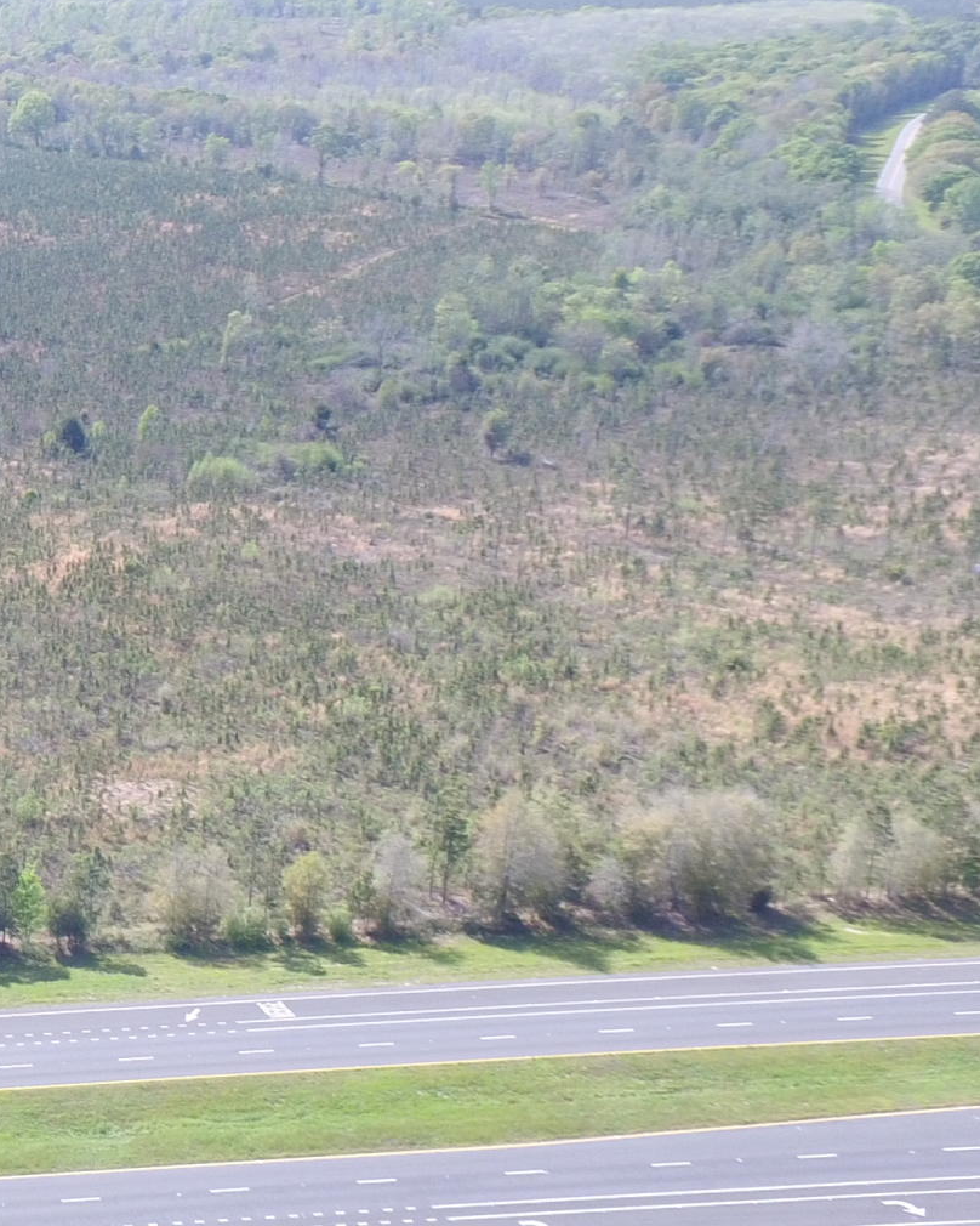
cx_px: -672
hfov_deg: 20.4
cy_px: 348
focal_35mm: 58
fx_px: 2103
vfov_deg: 32.0
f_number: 2.8
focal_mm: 3.61
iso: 100
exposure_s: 1/267
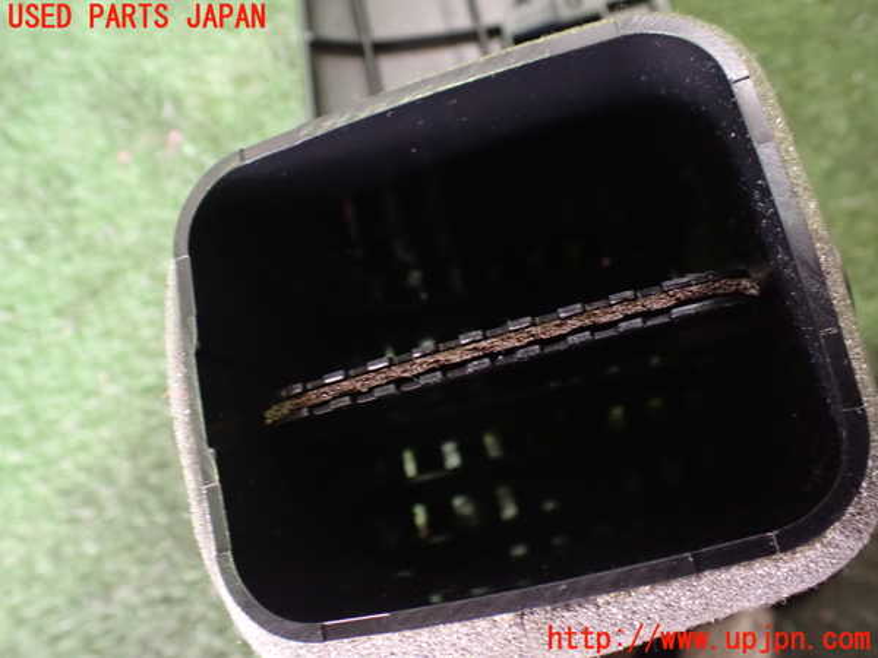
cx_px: 439
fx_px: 761
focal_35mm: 30
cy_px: 329
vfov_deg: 46.8
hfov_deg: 60.0
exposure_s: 1/30
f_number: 2.3
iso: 1250
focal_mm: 5.4
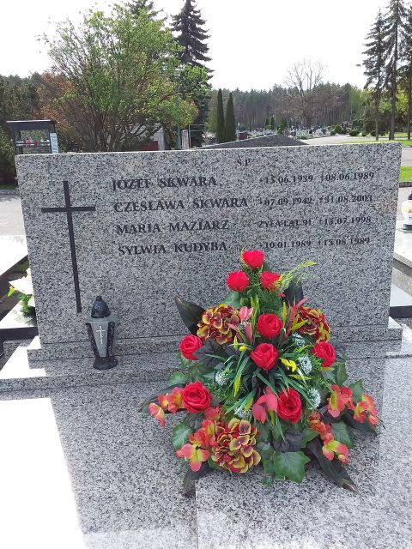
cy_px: 274
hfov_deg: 49.7
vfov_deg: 63.4
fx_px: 444
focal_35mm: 28
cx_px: 206
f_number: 1.9
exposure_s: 1/621
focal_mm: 2.91
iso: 40
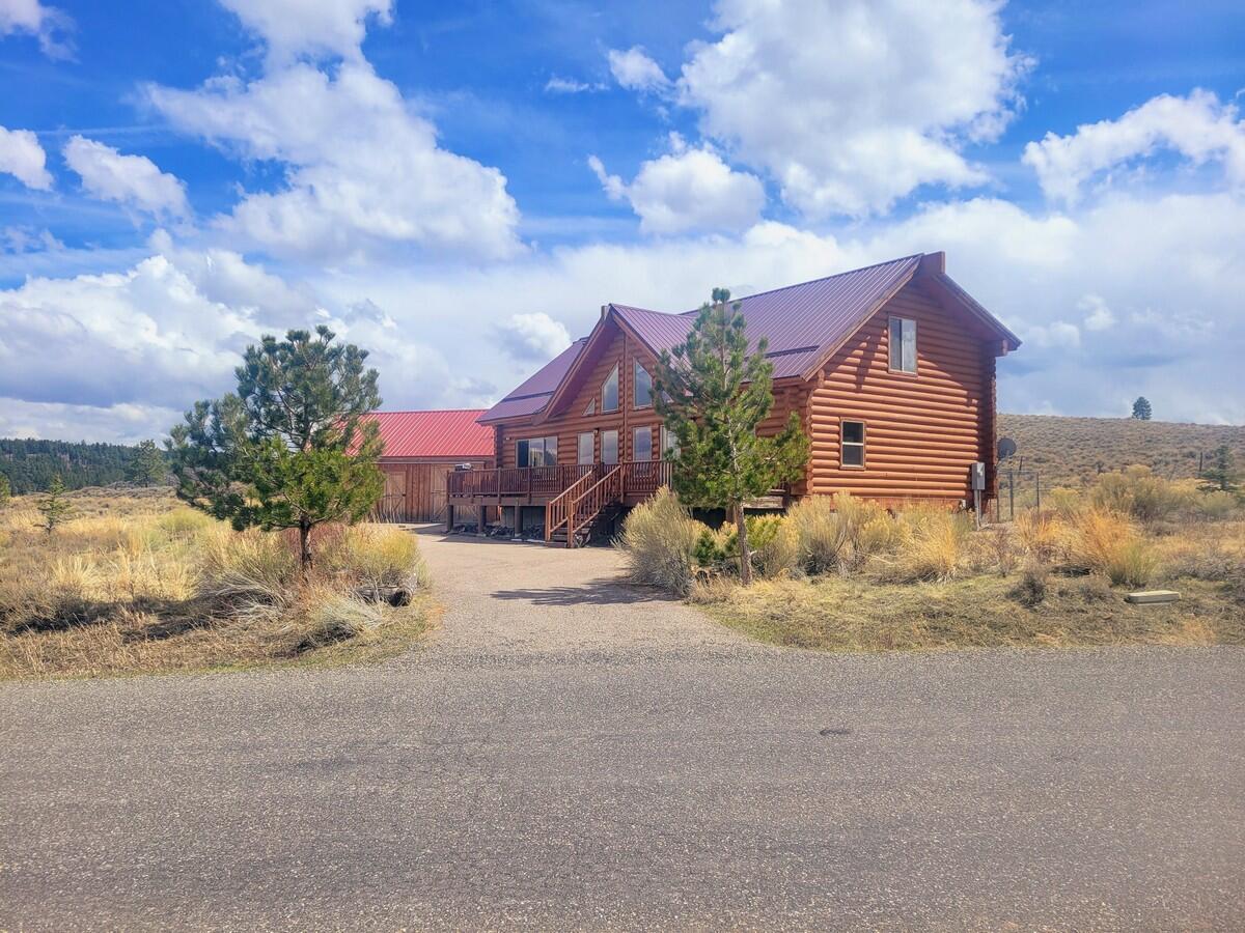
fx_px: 935
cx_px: 622
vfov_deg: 53.1
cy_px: 466
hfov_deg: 67.3
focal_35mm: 26
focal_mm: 5.4
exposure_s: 1/3474
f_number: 1.8
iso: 40
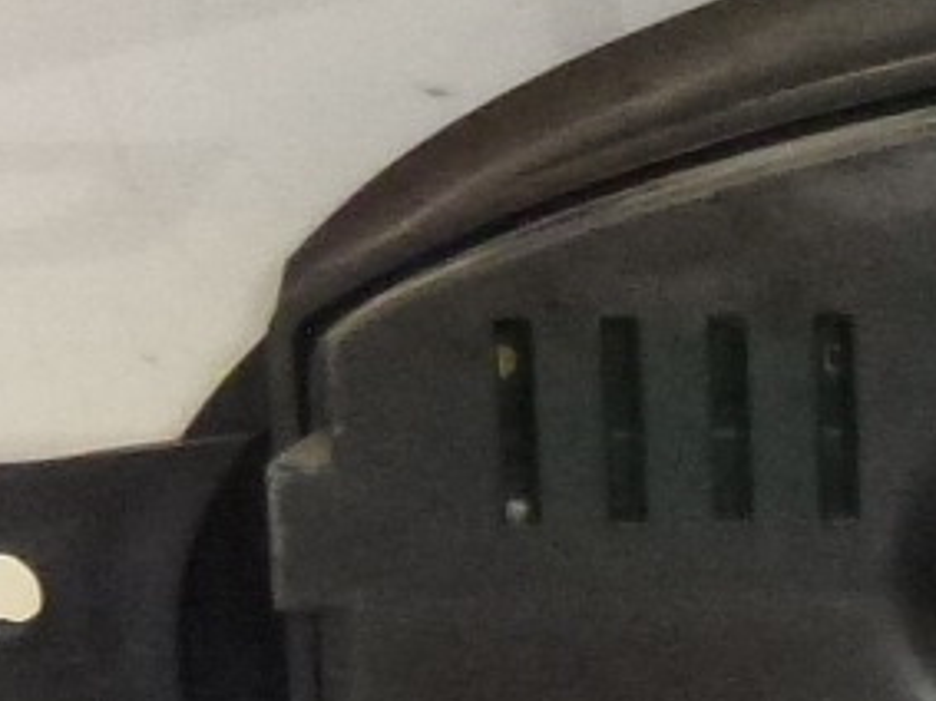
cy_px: 565
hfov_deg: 6.0
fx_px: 8027
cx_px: 3056
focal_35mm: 297
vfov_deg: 5.0
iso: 400
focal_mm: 7.4
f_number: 3.9
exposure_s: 1/200
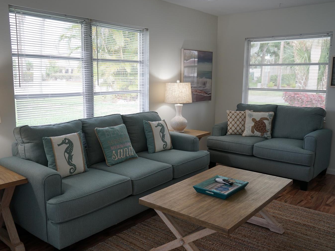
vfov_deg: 44.1
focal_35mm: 32
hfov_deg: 56.8
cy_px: 126
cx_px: 163
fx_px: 310
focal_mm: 28
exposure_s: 1/60
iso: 320
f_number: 4
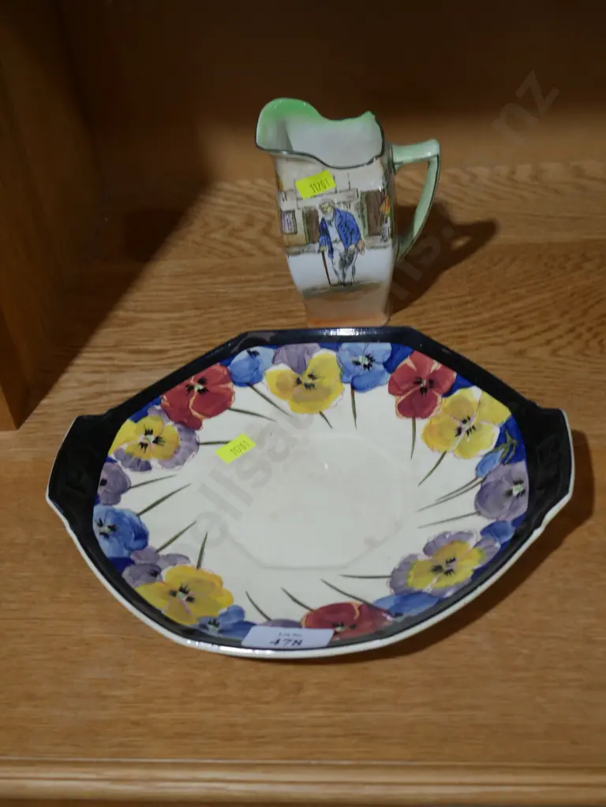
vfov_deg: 35.5
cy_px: 404
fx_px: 1260
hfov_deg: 27.0
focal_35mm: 54
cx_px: 303
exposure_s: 1/60
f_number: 5.6
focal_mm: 27
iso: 400
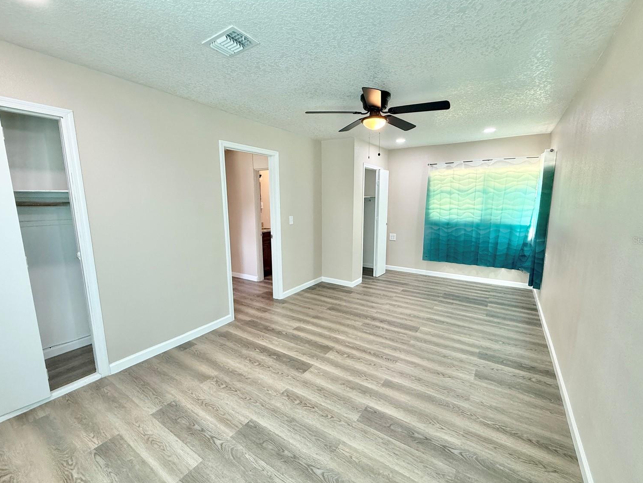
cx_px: 329
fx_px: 279
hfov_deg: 98.1
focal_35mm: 15
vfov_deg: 81.8
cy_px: 240
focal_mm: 2.22
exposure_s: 1/120
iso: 200
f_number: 2.2
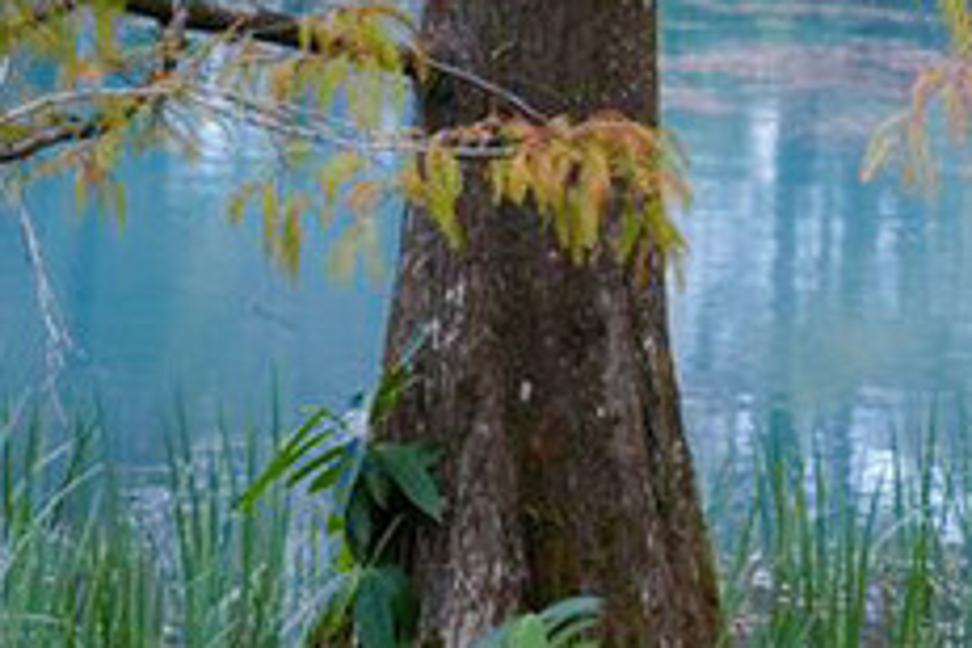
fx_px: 4563
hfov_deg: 11.6
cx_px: 1473
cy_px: 34
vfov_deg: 8.1
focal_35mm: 169
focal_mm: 46
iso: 640
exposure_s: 1/50
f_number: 4
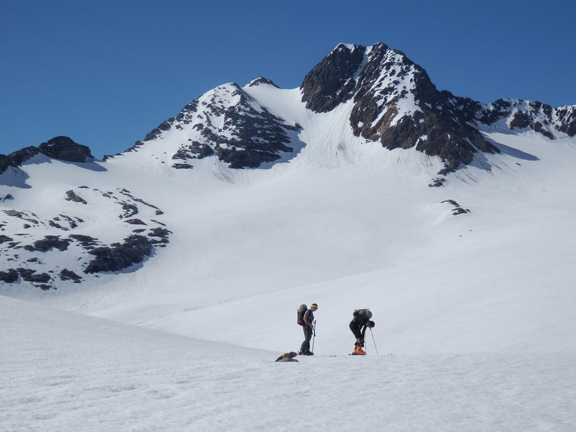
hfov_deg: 29.4
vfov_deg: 22.3
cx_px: 288
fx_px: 1098
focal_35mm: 66
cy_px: 216
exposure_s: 1/200
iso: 80
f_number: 12.4
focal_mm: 11.9
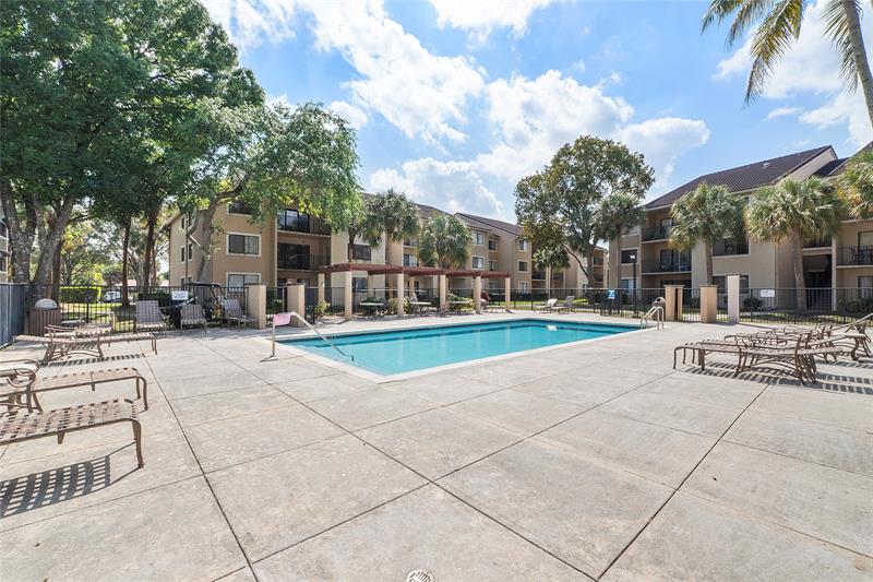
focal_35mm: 15
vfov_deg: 77.3
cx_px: 436
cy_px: 291
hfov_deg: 100.4
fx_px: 364
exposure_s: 1/160
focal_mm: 10
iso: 100
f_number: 11
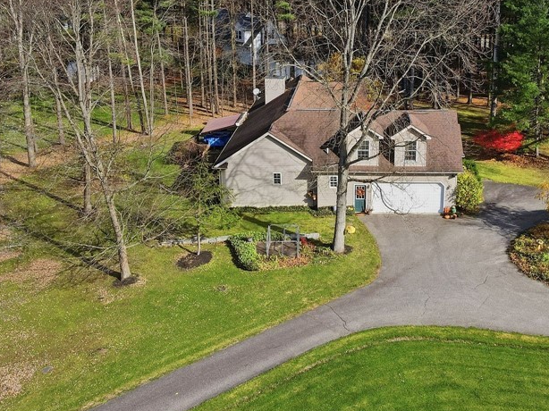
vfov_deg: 35.5
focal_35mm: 40
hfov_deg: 46.7
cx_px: 308
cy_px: 134
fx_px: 634
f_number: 2.8
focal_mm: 4.5
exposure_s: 1/1000
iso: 100
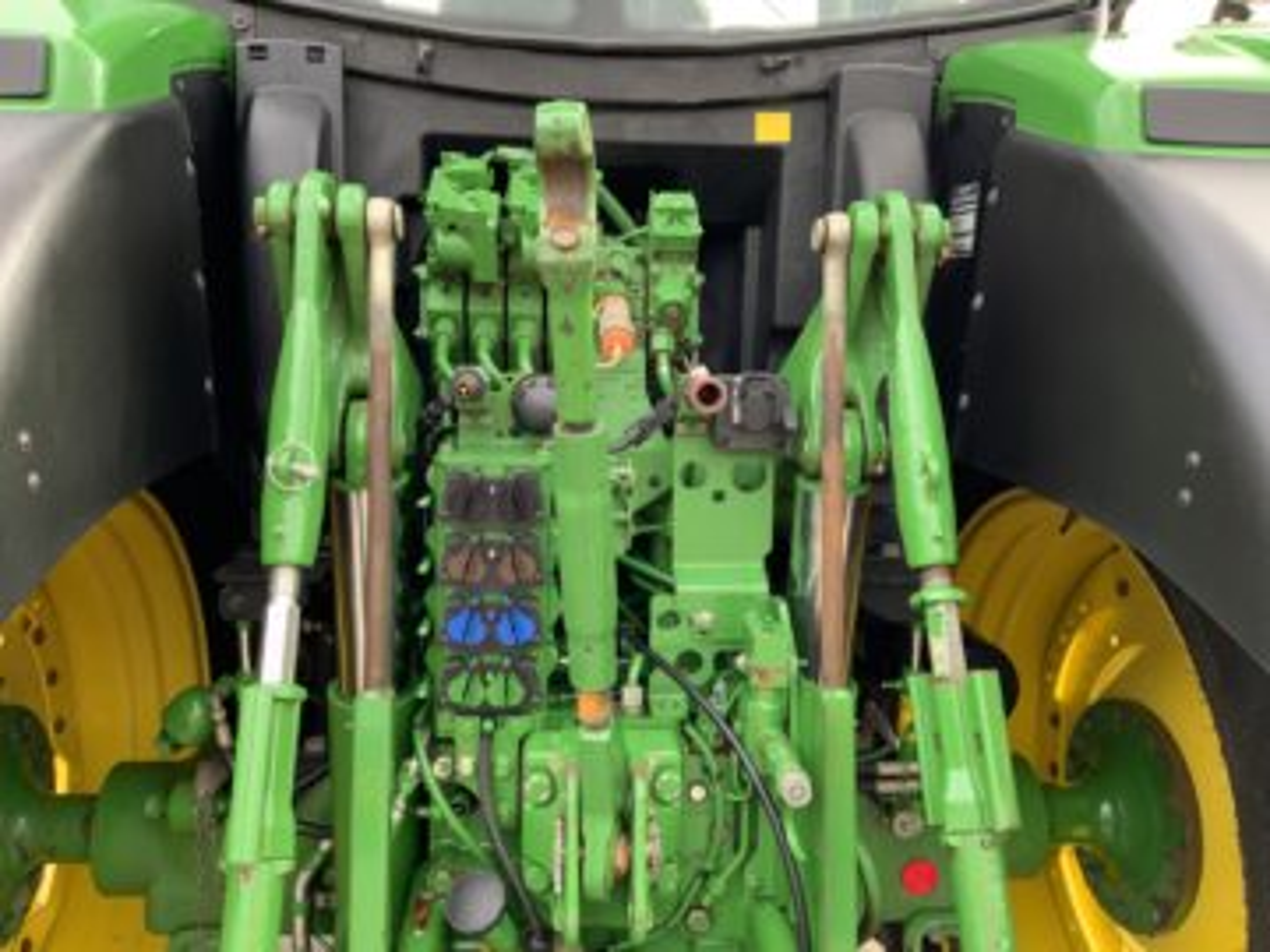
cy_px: 476
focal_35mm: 29
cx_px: 635
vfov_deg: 48.2
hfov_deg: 61.7
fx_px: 1064
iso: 50
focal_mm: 3
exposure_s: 1/122
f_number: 1.8
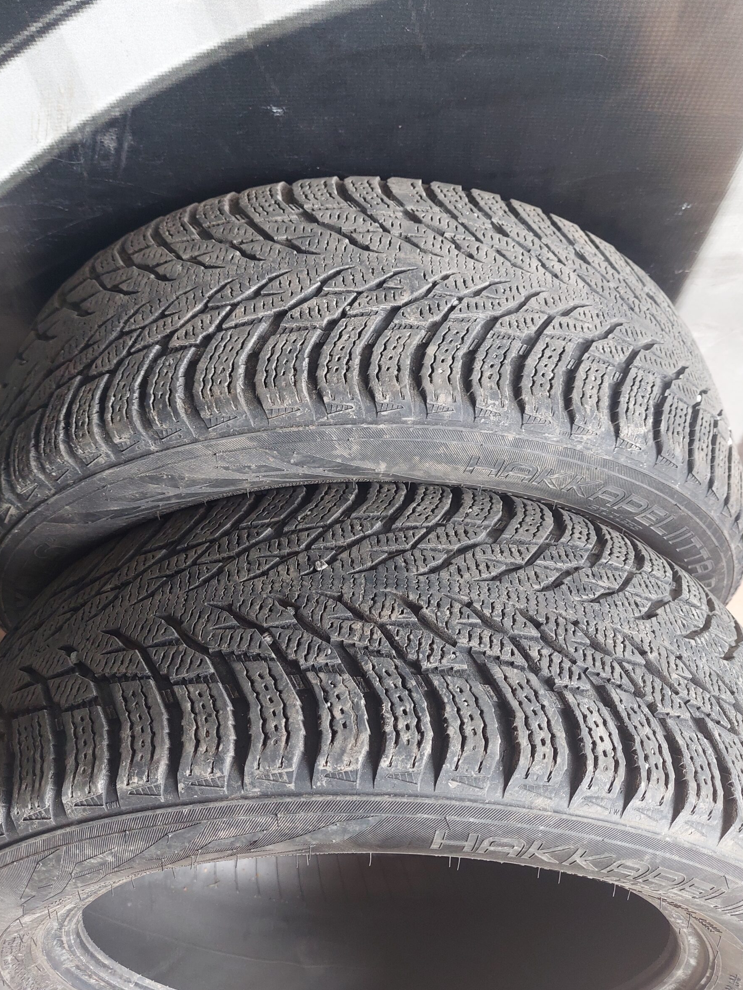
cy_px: 480
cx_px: 386
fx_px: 744
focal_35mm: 26
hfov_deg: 53.0
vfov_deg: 67.3
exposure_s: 1/60
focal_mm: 5.23
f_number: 1.8
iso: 320
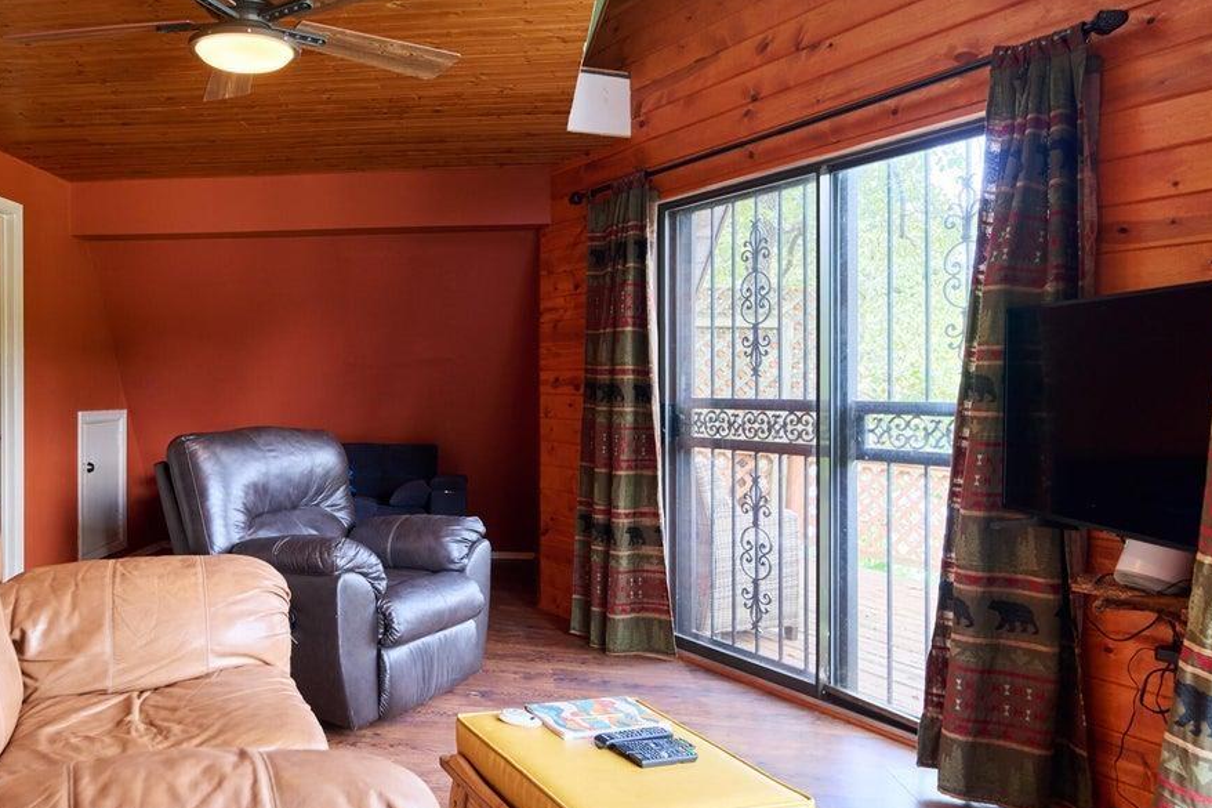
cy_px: 387
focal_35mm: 28
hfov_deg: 62.2
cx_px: 323
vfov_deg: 46.4
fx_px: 942
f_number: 3.2
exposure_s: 1/50
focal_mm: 16
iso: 1600
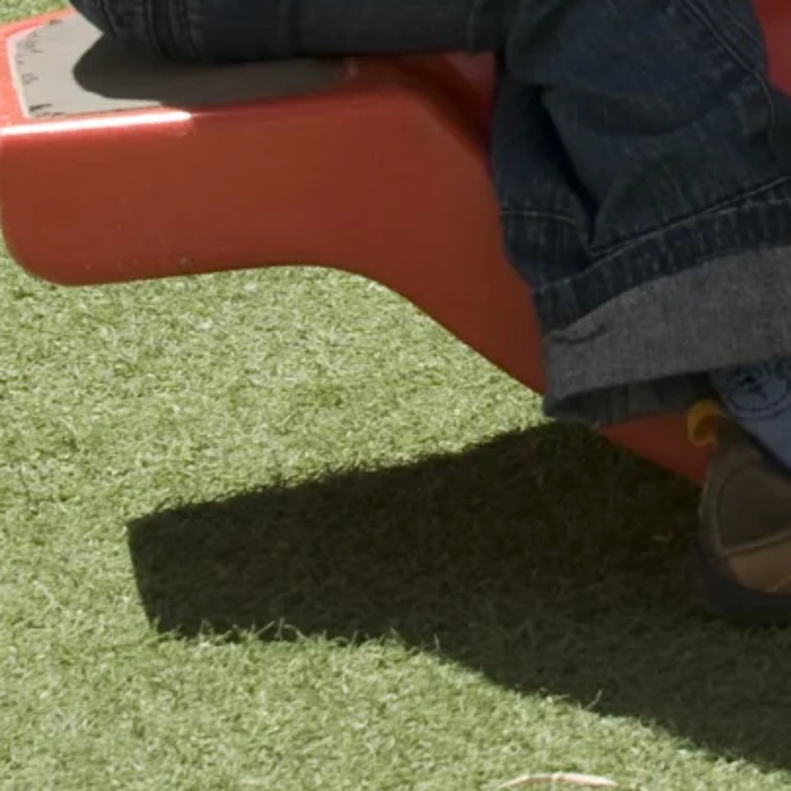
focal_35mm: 565
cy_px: -472
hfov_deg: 3.1
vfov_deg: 3.1
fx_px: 14607
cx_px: 1651
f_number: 7.1
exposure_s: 1/400
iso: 160
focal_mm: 70
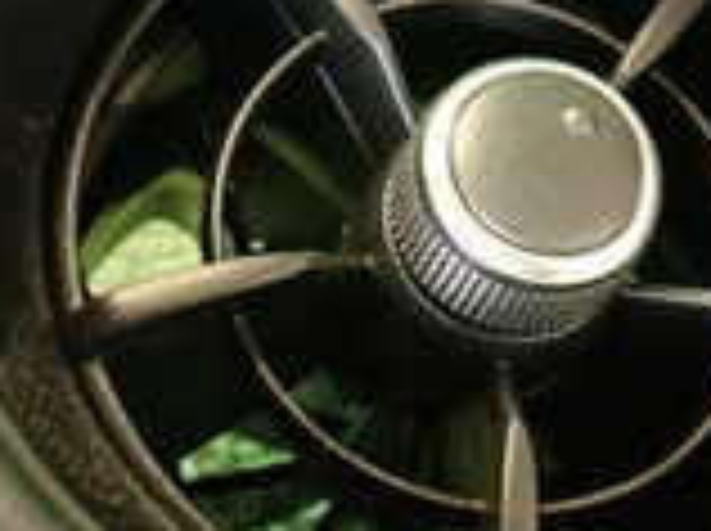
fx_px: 1948
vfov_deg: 15.5
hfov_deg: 20.7
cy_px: 360
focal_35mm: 95
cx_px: 324
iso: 500
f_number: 2
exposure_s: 1/30
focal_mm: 4.5
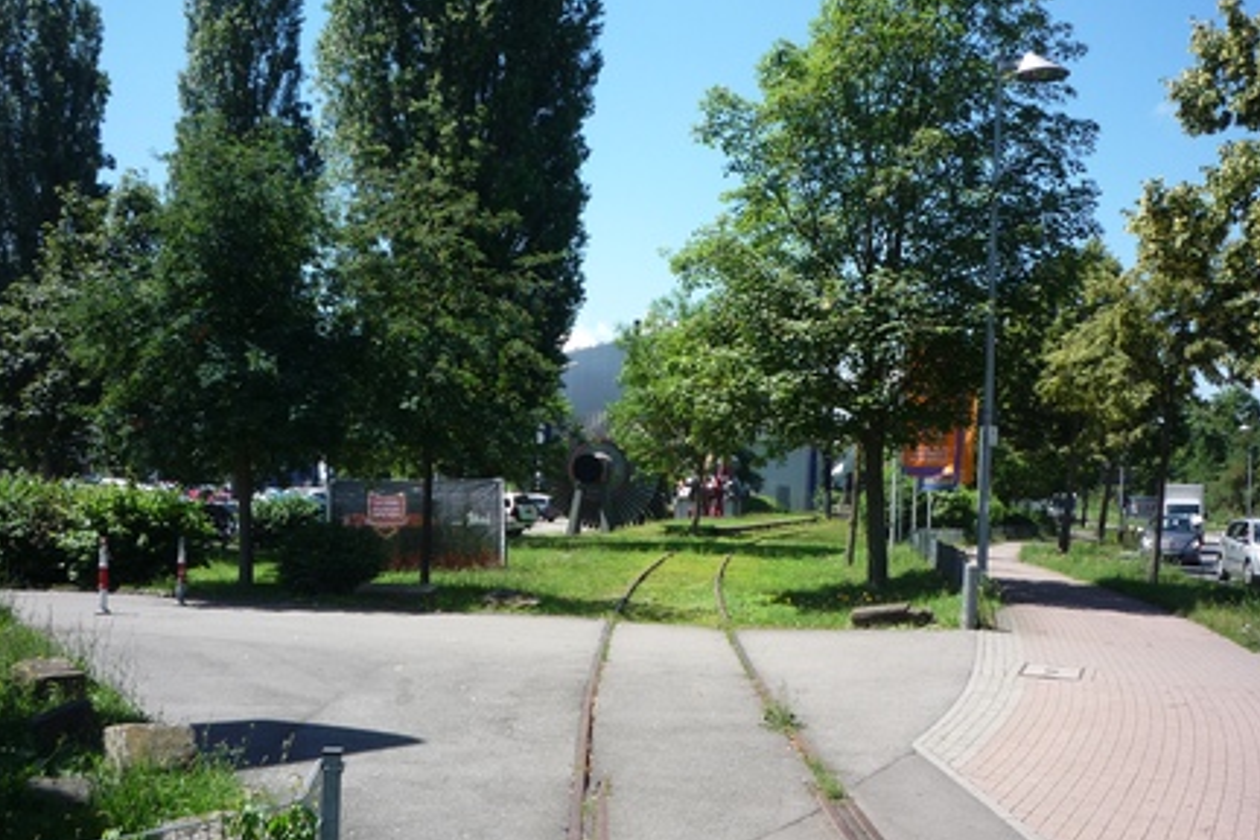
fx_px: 1295
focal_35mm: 37
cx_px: 645
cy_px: 496
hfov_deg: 51.9
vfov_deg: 35.8
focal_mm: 5.2
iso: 100
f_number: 4
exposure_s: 1/400
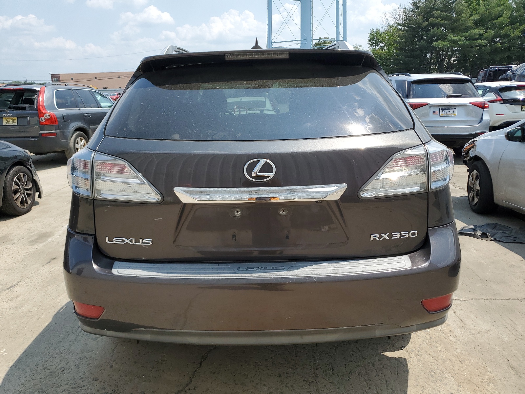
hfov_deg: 67.3
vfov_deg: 53.1
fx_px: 394
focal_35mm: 26
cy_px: 197
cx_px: 262
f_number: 1.5
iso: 50
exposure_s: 1/2500
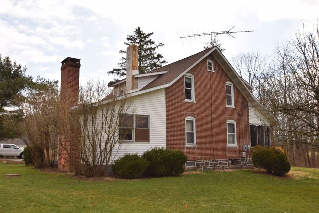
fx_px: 279
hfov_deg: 59.5
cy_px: 106
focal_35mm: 32
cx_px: 160
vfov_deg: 41.7
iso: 100
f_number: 11
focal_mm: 21
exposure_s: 1/200
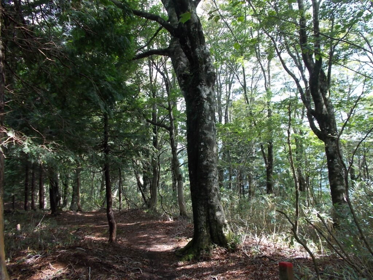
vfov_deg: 53.1
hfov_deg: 67.3
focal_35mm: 26
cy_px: 140
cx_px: 186
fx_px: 280
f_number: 3.2
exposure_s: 1/60
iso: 80
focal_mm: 4.6
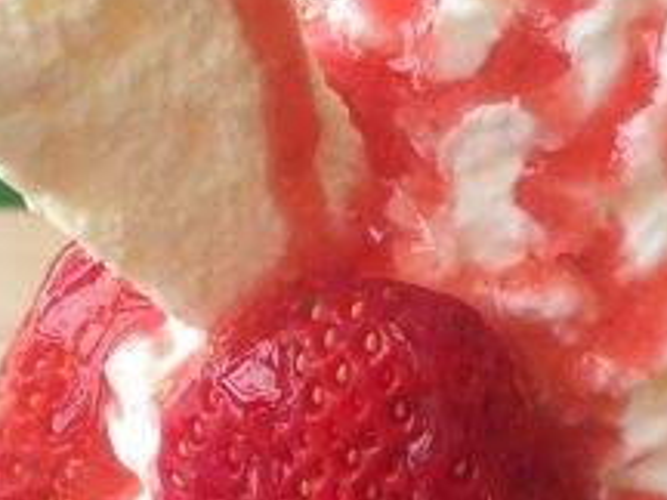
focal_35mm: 94
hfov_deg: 20.7
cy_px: 719
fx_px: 1811
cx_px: 505
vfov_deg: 14.8
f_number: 2.2
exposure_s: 1/100
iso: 50
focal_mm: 4.15
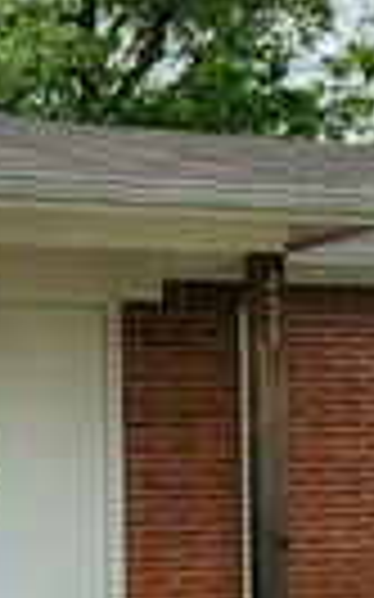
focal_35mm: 69
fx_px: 1126
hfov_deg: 18.4
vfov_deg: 29.7
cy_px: 375
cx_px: 9
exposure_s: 1/1765
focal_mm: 2.2
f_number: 2.2
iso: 50
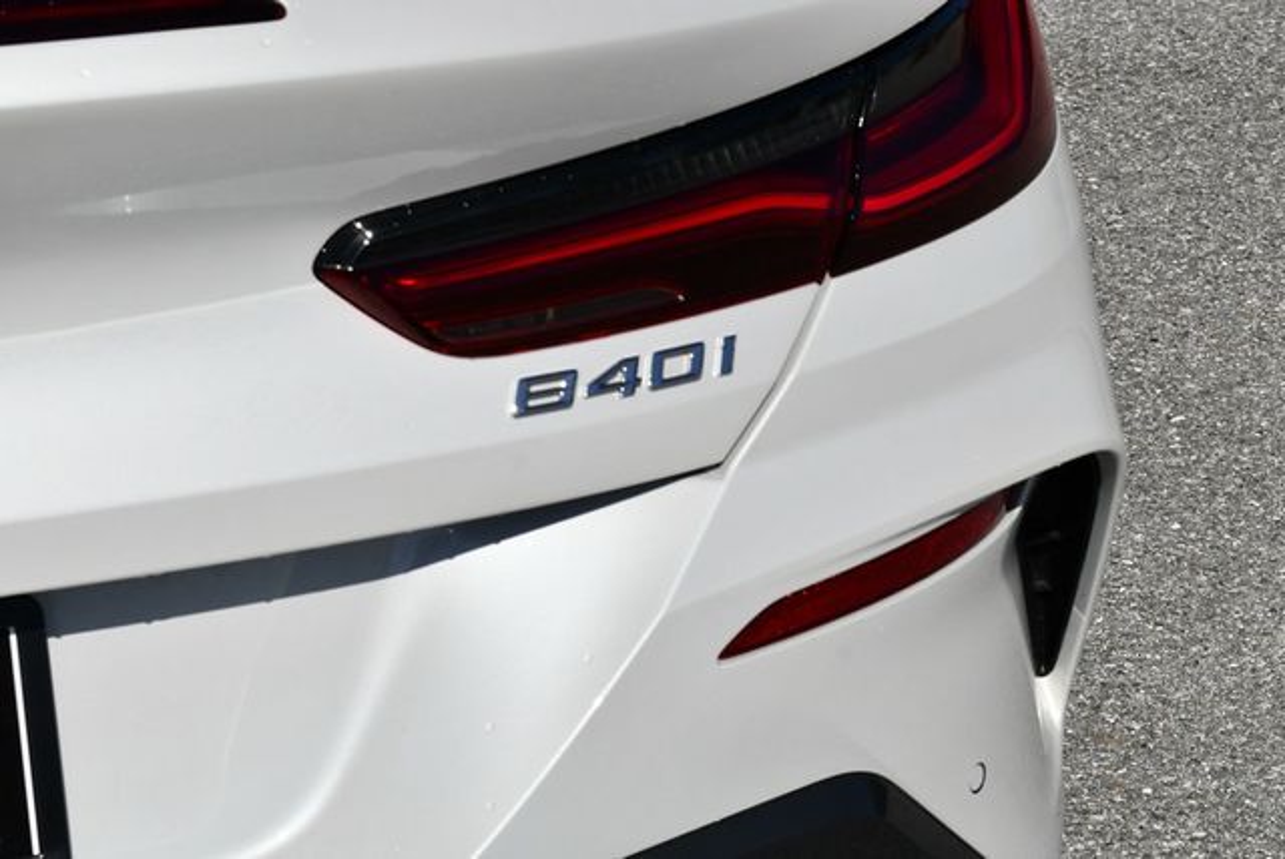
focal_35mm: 96
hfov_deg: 21.2
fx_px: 3430
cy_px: 430
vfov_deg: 14.3
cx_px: 642
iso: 100
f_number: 11
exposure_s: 1/500
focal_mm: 48
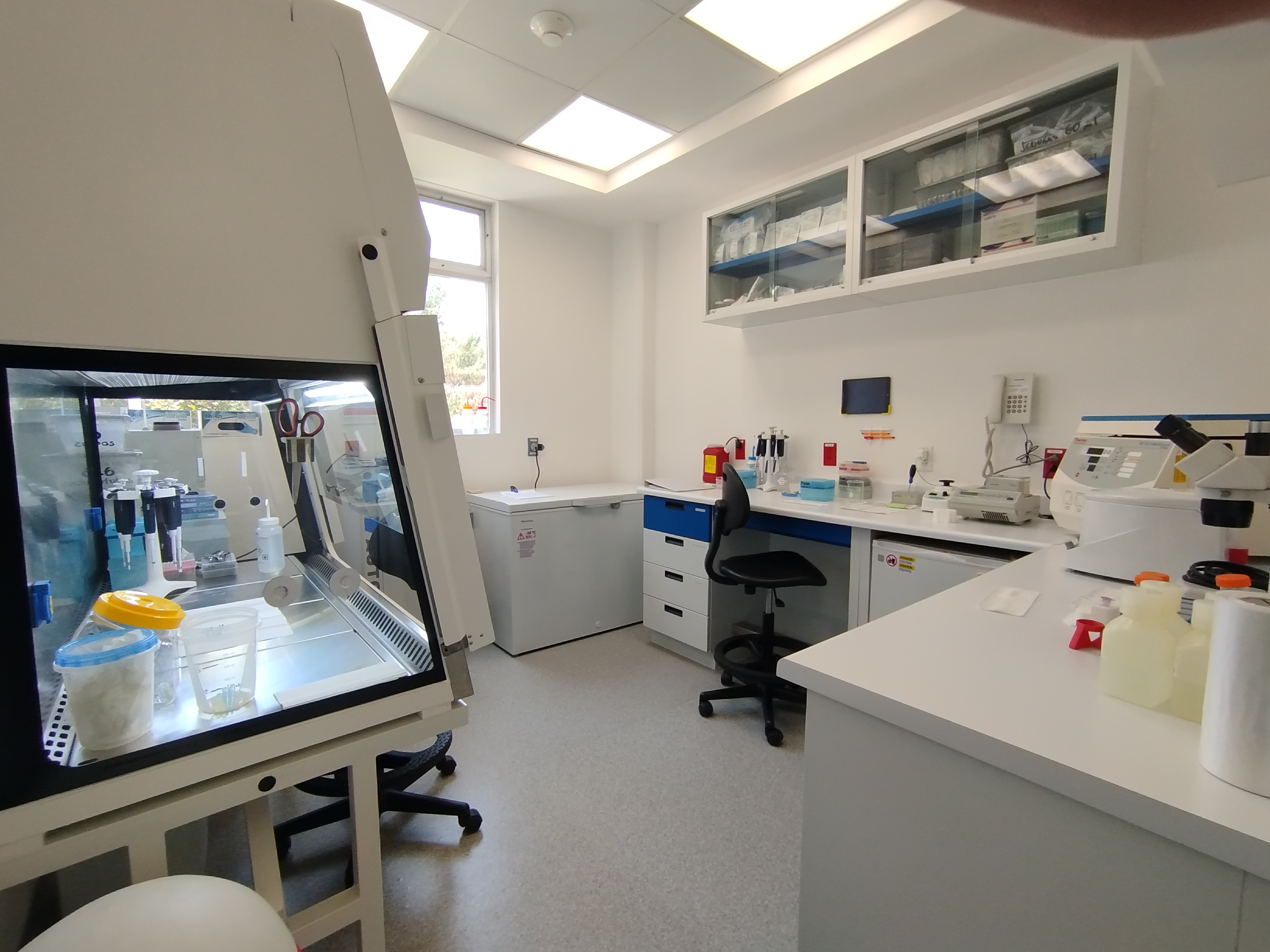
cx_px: 635
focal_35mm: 15
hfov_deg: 98.2
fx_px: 550
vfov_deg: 81.7
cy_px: 476
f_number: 2.2
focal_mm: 1.65
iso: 80
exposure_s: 1/120
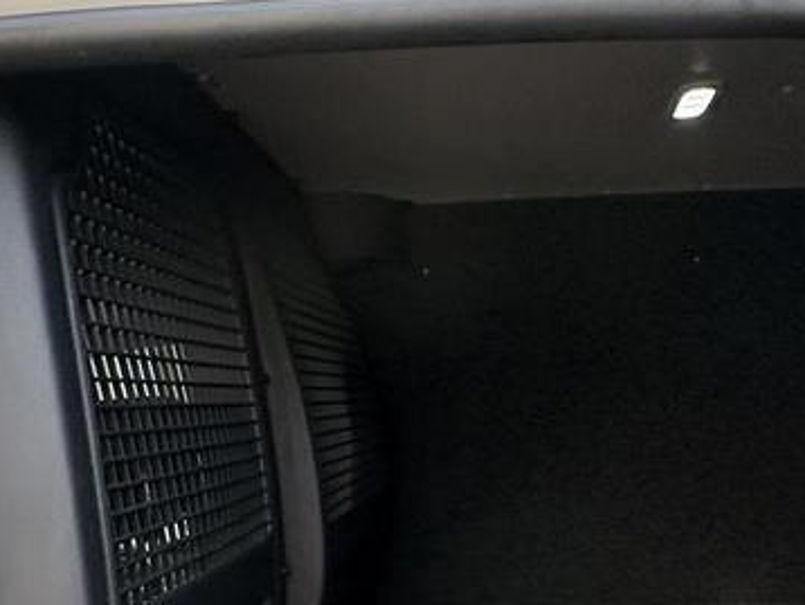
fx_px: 814
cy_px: 677
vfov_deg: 34.7
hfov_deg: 51.3
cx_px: 555
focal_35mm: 35
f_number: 2.2
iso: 100
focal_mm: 2.22
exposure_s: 1/137
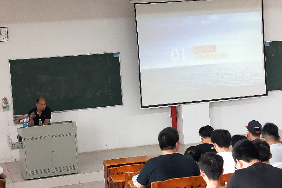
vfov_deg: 53.0
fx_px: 188
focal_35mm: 24
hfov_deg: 73.8
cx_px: 141
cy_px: 83
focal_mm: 3.99
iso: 123
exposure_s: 1/50
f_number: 1.7
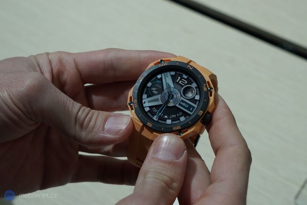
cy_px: 102
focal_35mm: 49
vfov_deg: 27.5
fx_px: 418
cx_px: 154
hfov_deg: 40.3
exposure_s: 1/160
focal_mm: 49
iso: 320
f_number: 8
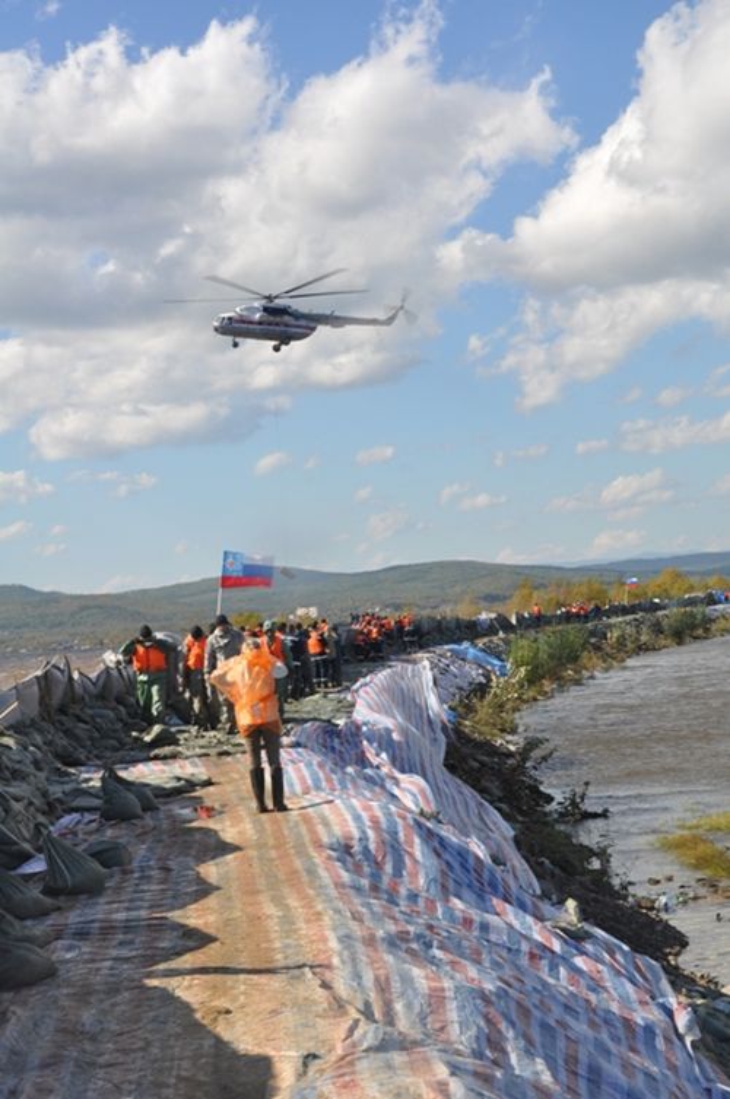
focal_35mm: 66
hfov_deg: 20.6
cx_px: 365
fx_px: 2013
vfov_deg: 30.5
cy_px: 550
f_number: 13
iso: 200
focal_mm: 44
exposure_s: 1/160
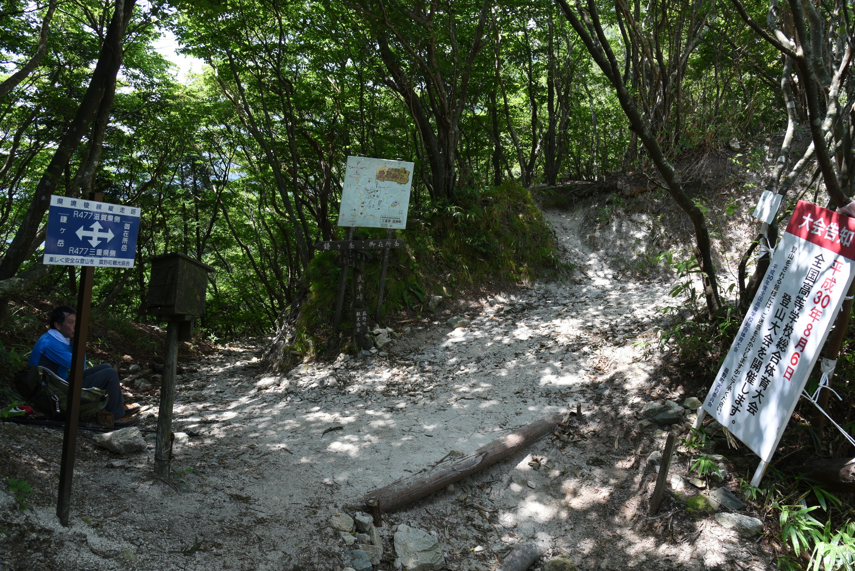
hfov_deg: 73.7
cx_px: 428
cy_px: 286
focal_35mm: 24
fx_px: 570
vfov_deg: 53.2
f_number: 8
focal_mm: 24
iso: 500
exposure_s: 1/60
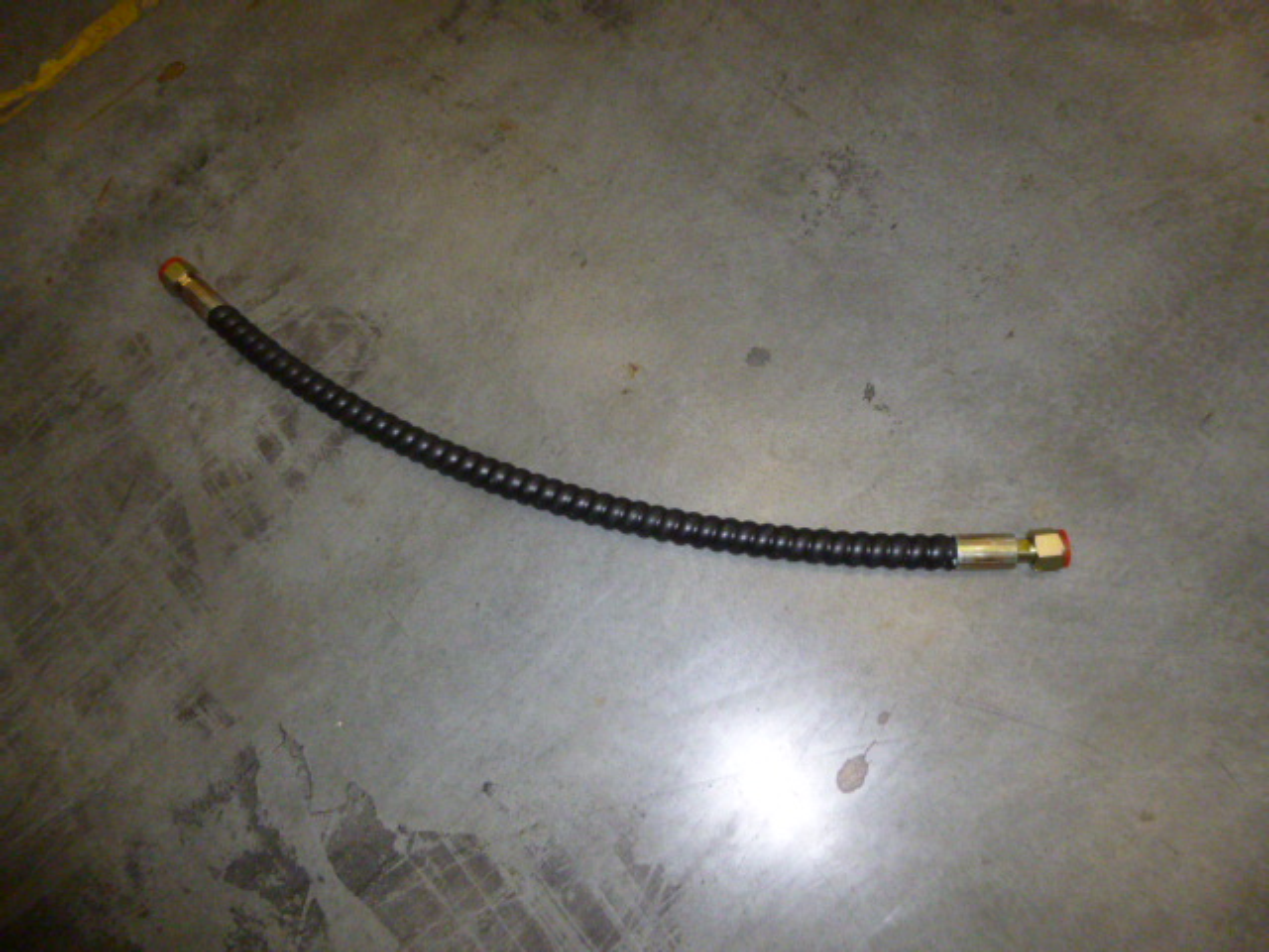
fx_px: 916
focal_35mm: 25
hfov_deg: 69.4
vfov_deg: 54.9
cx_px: 634
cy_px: 476
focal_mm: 4.5
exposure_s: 1/125
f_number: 3.1
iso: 400
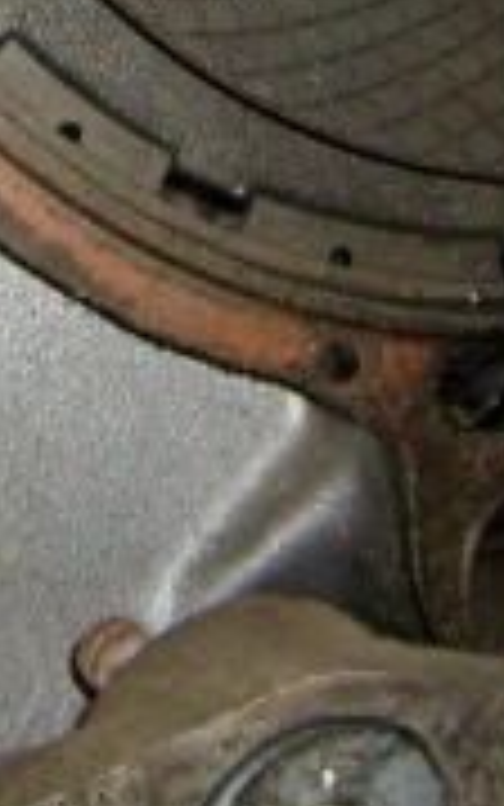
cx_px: 162
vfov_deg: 13.5
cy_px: -331
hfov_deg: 8.9
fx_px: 3250
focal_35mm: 148
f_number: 2.8
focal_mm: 5.8
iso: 100
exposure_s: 1/45
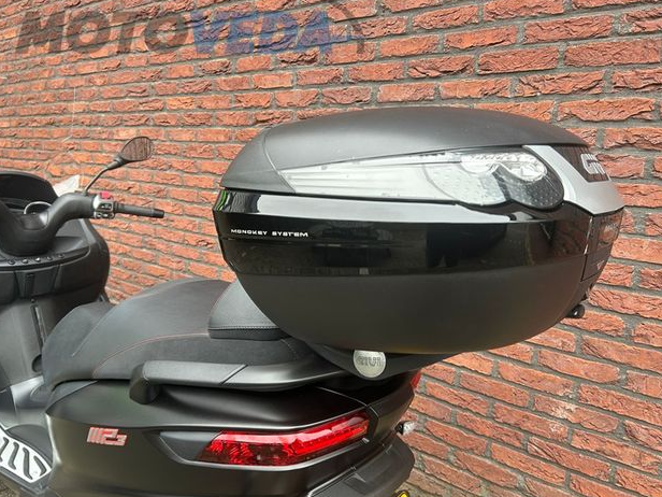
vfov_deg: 51.4
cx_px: 331
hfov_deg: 65.3
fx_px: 516
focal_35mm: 27
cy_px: 248
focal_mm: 5.7
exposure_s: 1/60
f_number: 1.5
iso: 160
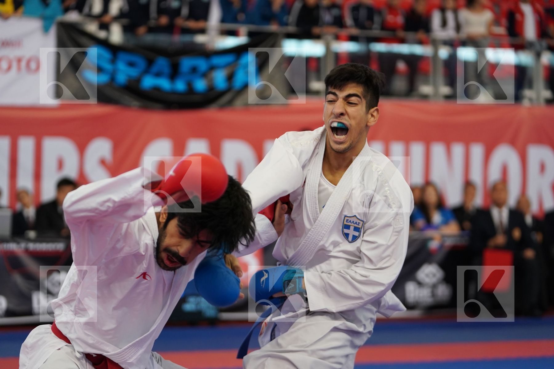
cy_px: 184
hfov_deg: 21.0
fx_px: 1493
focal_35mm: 97
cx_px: 277
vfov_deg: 14.1
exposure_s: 1/1000
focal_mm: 97
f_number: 2.8
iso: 1600
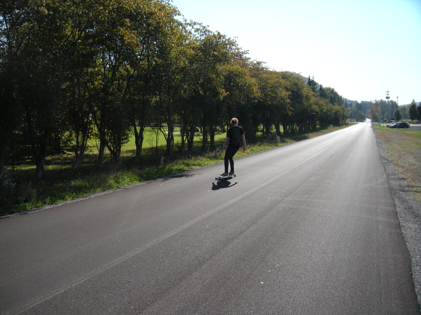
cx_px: 210
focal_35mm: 35
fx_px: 426
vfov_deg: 40.7
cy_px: 158
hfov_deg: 52.6
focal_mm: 5.9
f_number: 3.8
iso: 64
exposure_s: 1/580
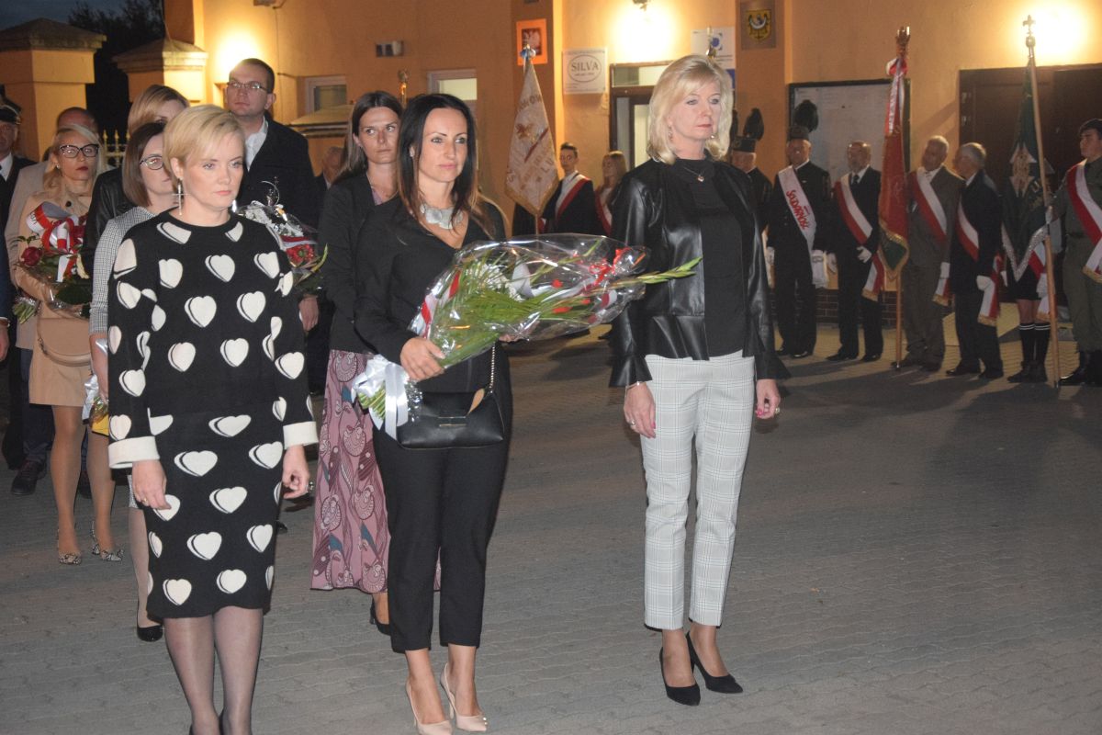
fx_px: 1837
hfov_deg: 33.4
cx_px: 551
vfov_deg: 22.6
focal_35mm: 60
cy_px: 368
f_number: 4.5
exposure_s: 1/20
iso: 3200
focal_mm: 40
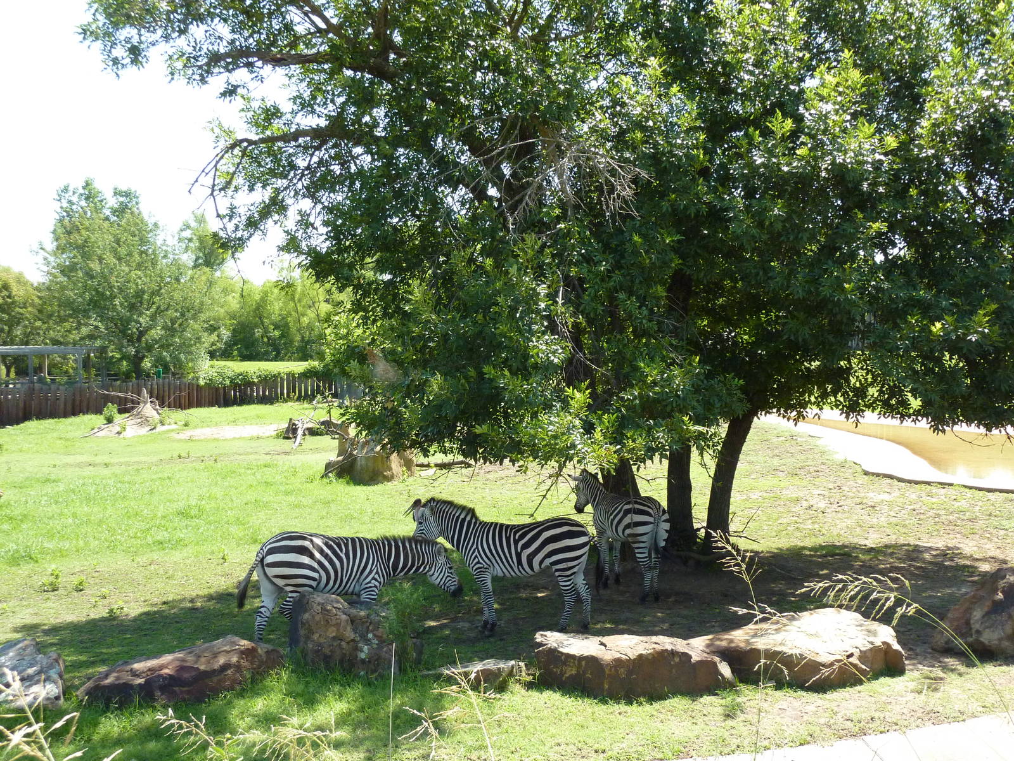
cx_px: 507
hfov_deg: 50.1
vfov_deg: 38.7
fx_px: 1084
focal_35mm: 37
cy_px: 380
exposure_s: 1/500
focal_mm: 6.1
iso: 250
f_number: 3.6
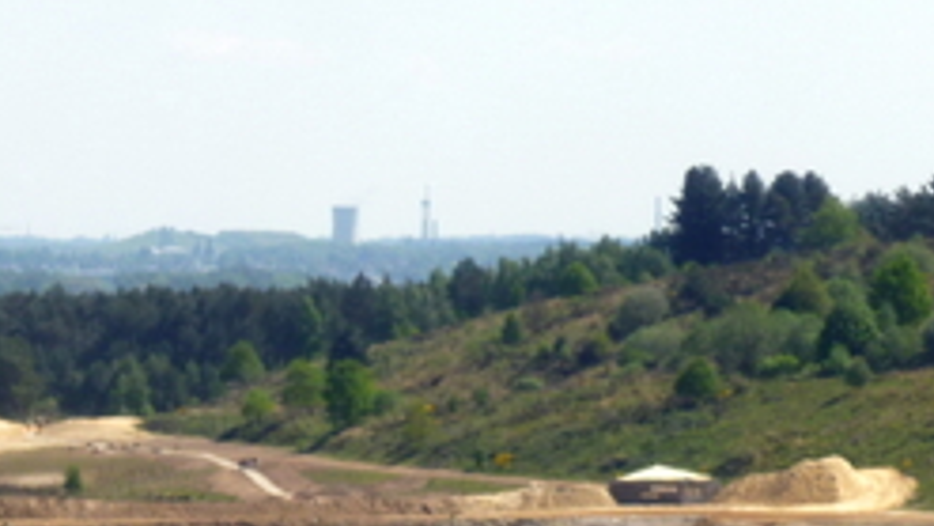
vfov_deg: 3.9
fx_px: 7604
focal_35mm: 307
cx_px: 208
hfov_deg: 7.0
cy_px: 776
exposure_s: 1/500
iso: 100
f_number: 4.9
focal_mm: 20.7
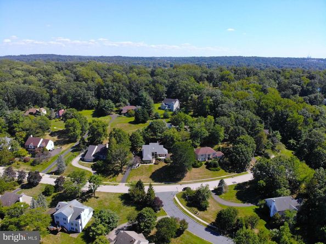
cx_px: 163
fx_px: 226
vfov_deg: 56.8
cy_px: 122
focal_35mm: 24
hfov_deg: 71.6
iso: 105
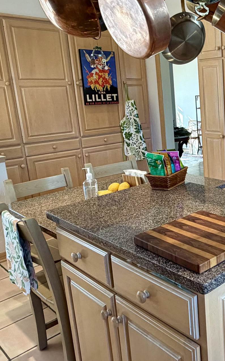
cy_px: 168
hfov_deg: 32.0
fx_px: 353
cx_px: 236
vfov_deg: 54.0
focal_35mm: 36
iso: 200
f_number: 2.2
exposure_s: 1/120
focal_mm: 2.22
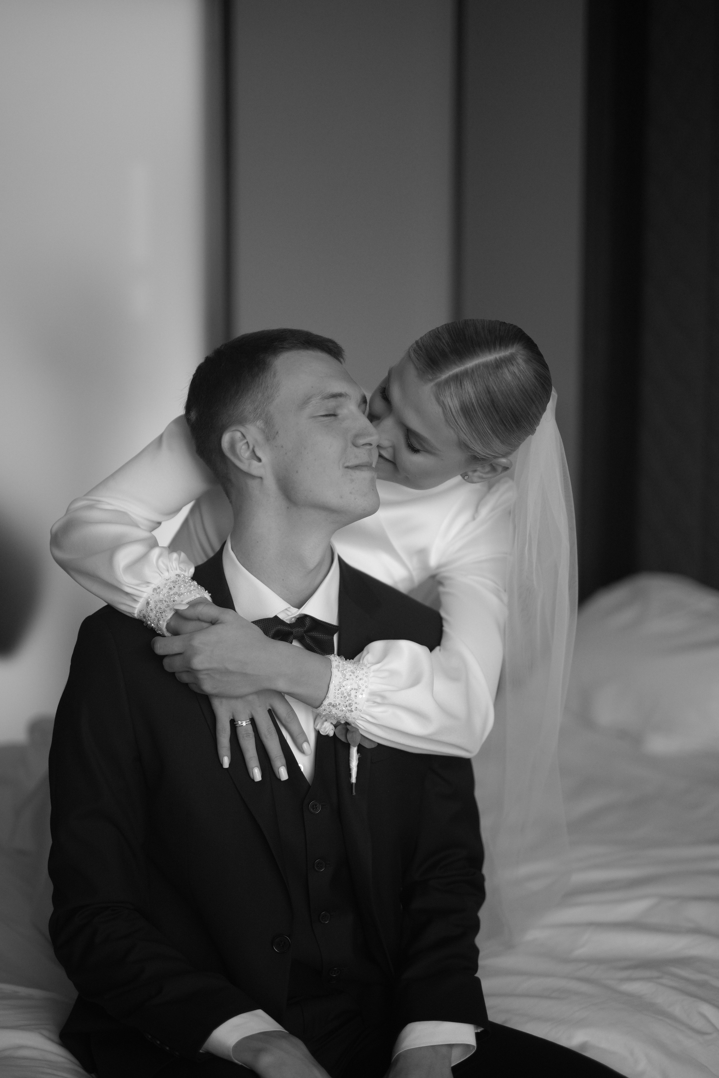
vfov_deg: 39.6
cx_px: 360
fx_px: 1498
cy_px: 539
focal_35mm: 50
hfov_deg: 27.0
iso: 1250
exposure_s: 1/250
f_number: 1.4
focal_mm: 50
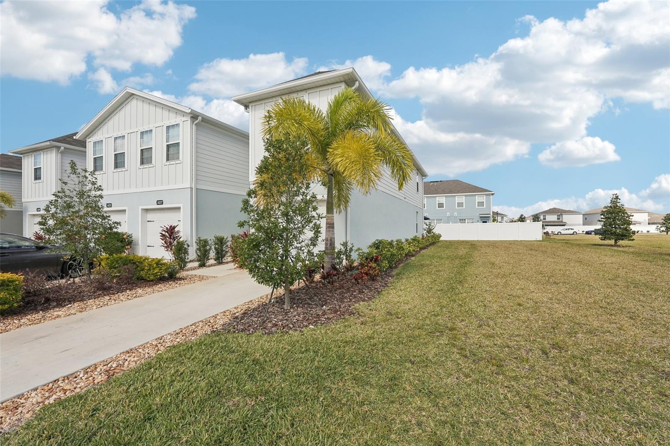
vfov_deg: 73.7
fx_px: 298
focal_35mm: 16
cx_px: 335
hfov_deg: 96.7
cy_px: 223
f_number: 8
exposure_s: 1/1000
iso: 400
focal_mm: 16
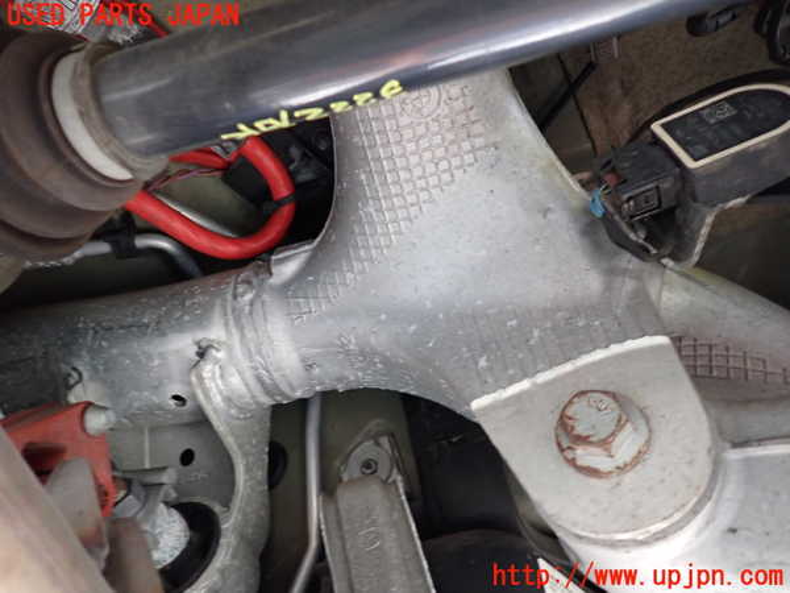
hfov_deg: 69.4
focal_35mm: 25
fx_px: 571
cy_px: 296
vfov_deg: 54.9
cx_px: 395
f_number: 2
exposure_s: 1/30
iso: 400
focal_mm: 4.5
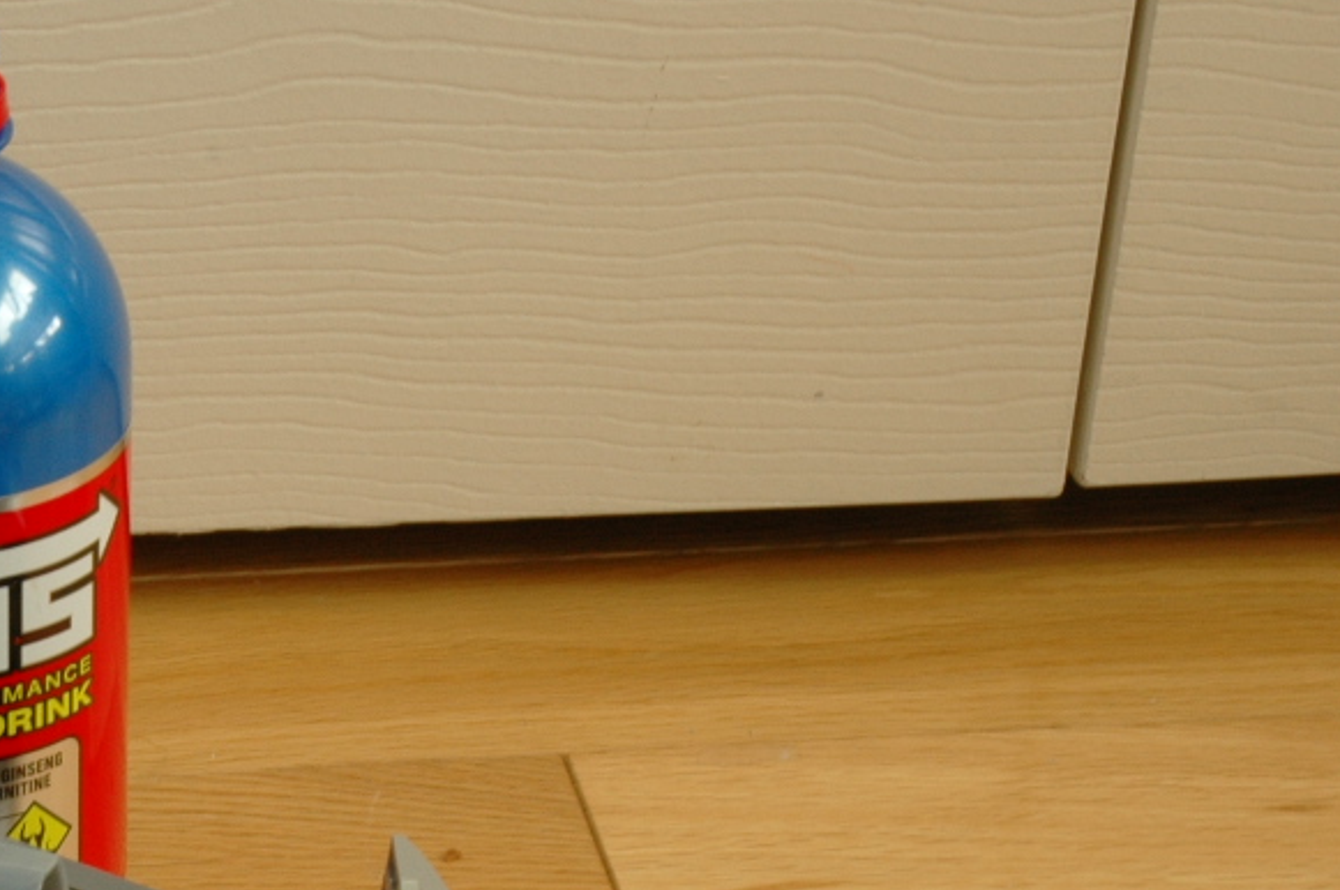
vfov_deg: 10.2
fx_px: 4908
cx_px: 5
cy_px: 1026
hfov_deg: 15.3
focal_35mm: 132
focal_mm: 34
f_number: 20
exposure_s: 1/2.5
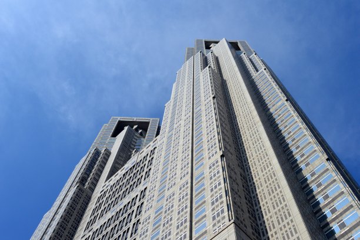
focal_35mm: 42
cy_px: 120
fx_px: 420
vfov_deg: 31.8
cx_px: 180
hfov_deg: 46.4
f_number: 13
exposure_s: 1/800
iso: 400
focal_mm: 28
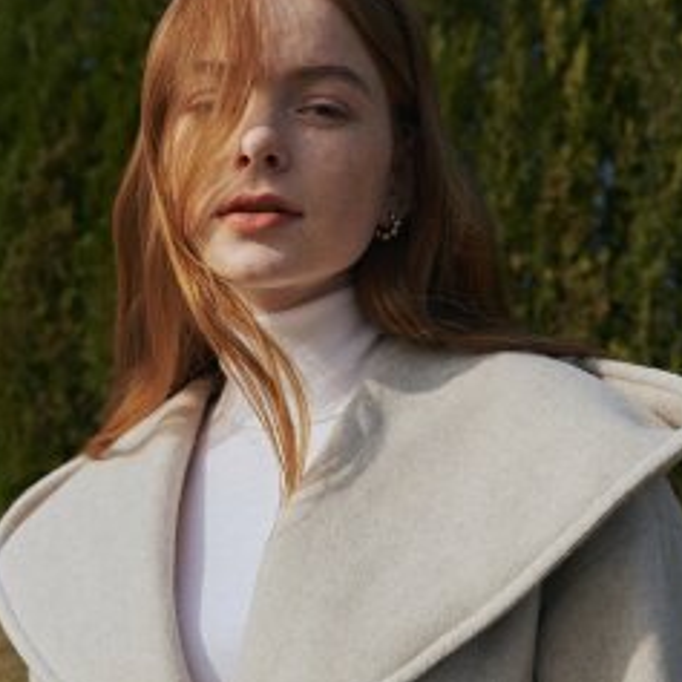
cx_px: 348
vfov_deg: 30.7
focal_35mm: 55
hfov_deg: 31.1
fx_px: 1226
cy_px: 495
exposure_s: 1/320
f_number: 5.6
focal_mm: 29
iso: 200
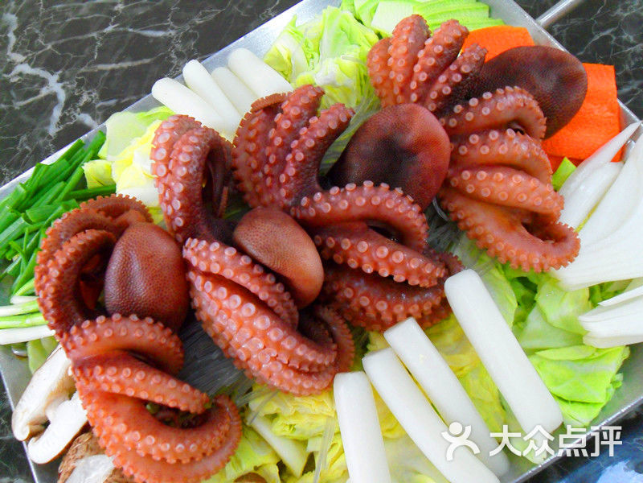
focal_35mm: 35
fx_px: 650
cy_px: 242
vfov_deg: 40.7
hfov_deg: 52.6
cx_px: 322
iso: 400
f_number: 3.6
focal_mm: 6.3
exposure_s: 1/45
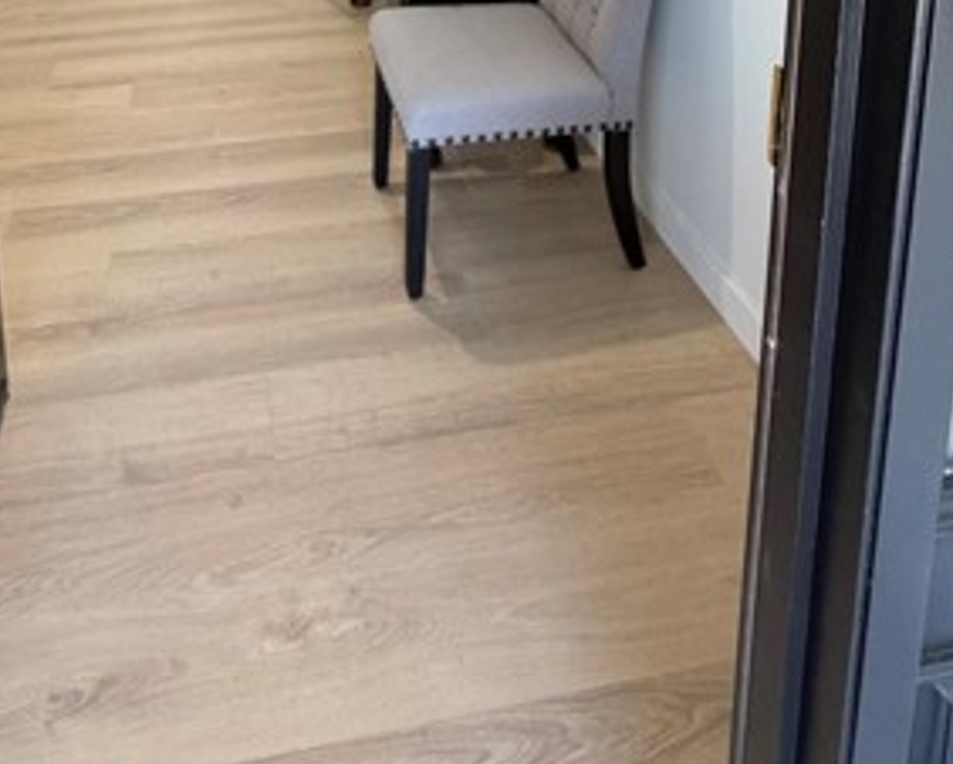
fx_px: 875
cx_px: 328
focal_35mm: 31
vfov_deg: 34.4
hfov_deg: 56.1
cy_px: -216
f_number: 2.2
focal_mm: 2.22
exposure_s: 1/120
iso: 250
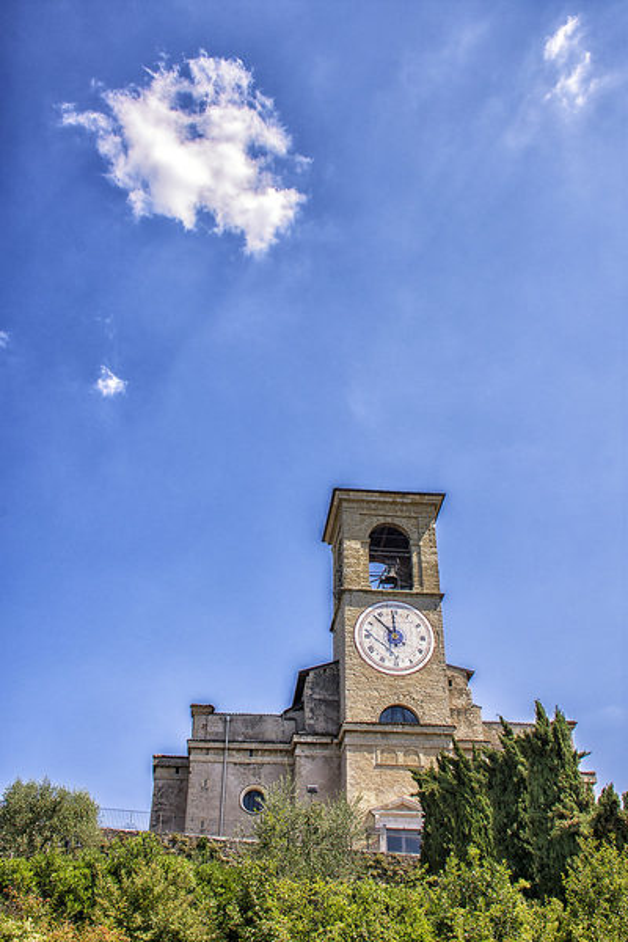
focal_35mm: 36
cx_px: 314
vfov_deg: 53.1
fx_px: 942
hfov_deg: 36.9
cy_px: 471
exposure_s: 1/250
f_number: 9
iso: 100
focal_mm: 24
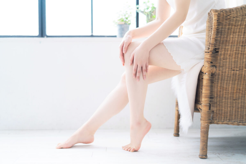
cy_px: 82
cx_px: 123
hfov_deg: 39.6
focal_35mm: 50
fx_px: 342
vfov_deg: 27.0
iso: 200
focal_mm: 50
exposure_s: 1/800
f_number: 1.4
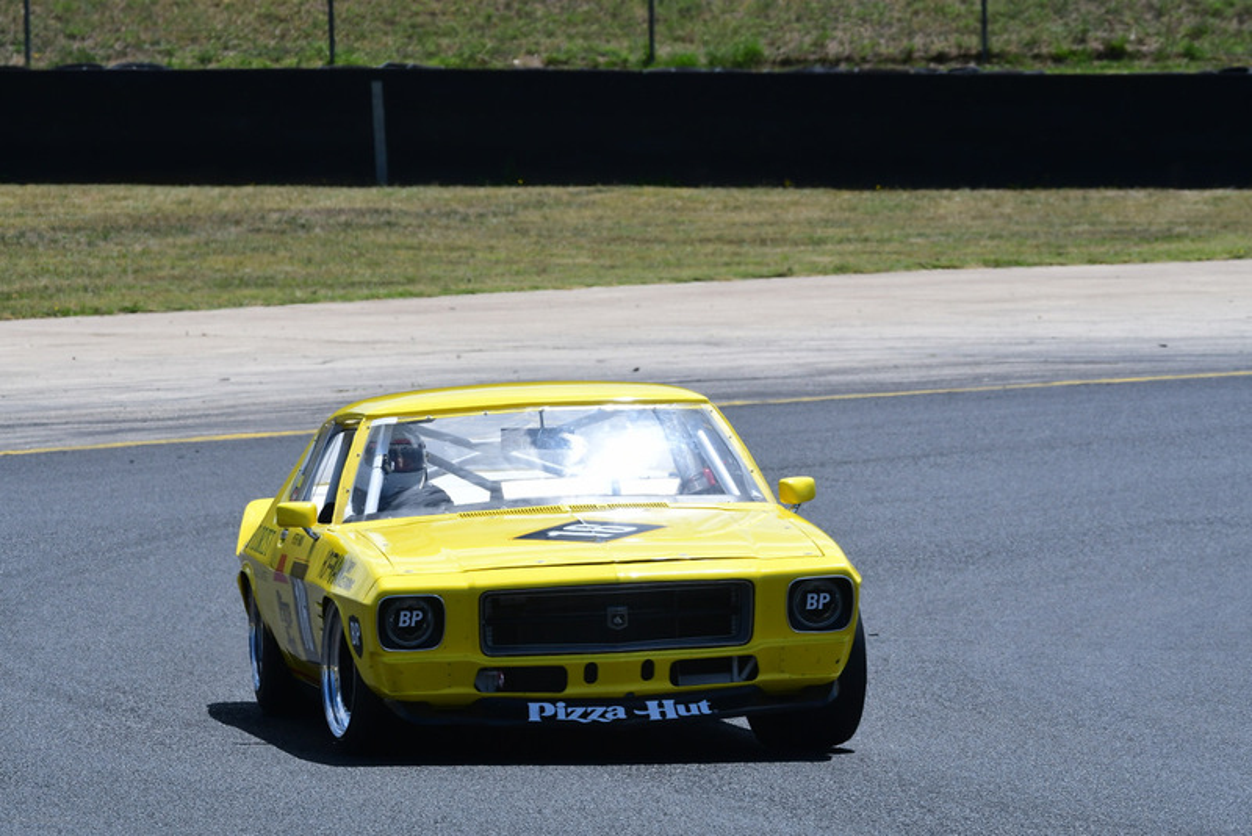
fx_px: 14089
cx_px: 626
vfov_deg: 3.4
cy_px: 418
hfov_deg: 5.1
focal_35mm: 405
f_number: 11
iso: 320
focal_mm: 270
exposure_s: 1/640
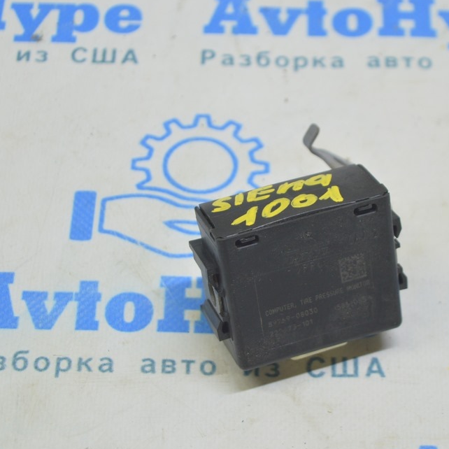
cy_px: 230
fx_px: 1639
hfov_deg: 15.6
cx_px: 274
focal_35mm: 112
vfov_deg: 15.6
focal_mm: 55
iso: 400
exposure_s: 1/20
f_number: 5.6
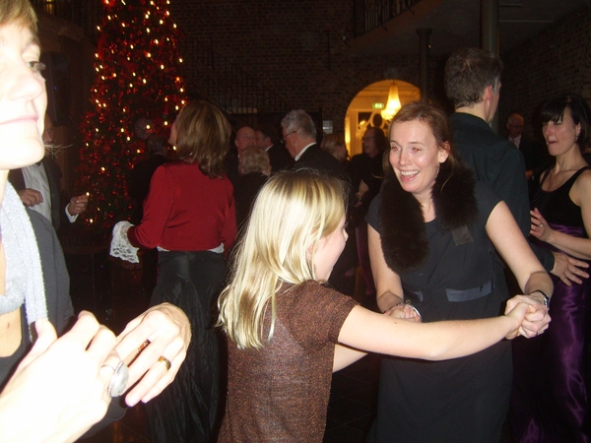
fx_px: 649
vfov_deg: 37.7
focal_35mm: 38
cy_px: 222
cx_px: 296
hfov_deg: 49.0
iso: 100
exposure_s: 1/30
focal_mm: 7.8
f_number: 2.8
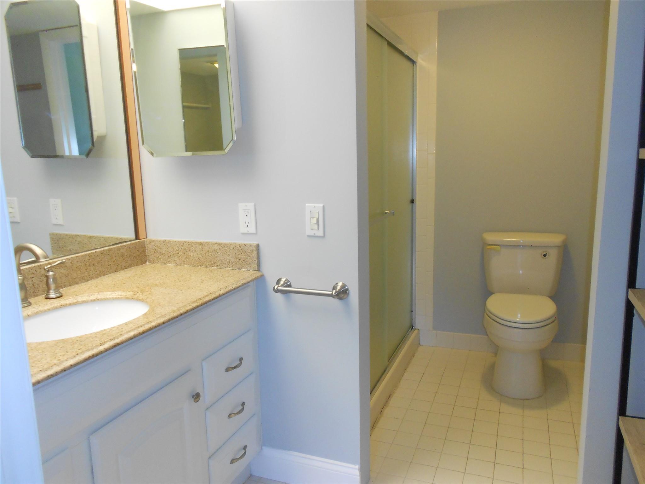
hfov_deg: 67.3
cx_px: 322
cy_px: 242
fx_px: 484
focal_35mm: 26
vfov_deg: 53.1
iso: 250
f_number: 3.2
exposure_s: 1/30
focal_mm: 4.6
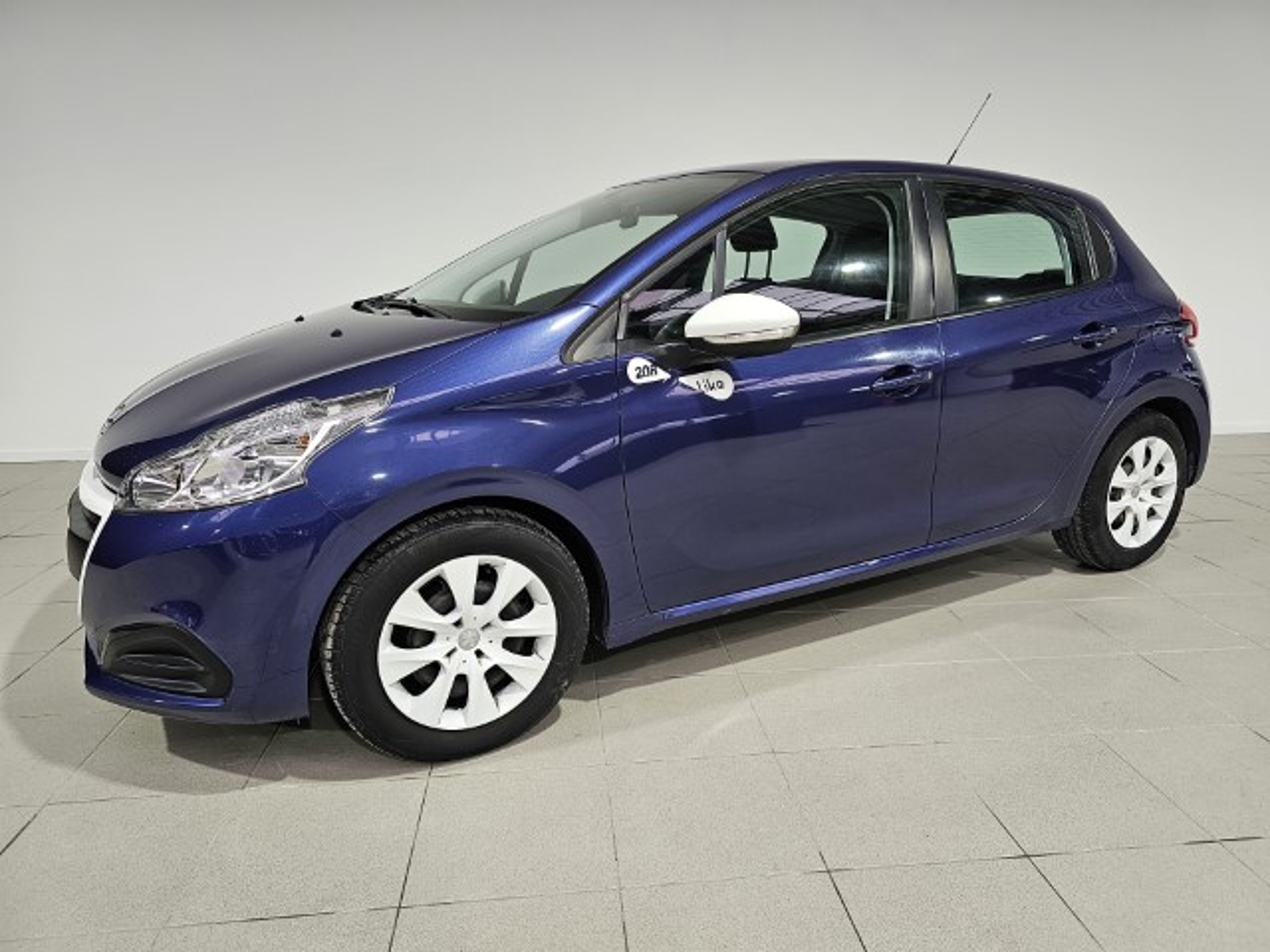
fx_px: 844
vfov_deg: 58.9
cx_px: 635
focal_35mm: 23
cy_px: 476
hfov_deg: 73.9
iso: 160
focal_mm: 6.3
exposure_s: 1/180
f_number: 1.7
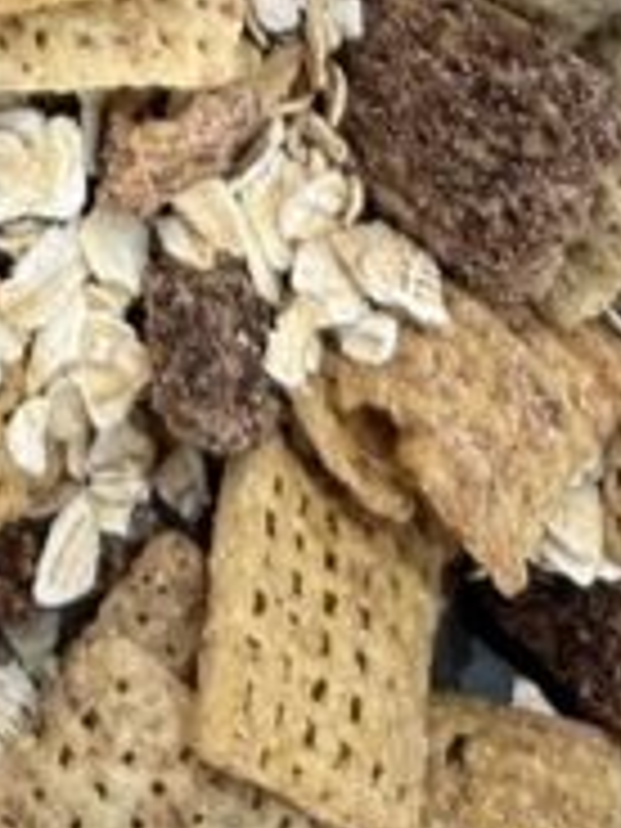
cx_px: -230
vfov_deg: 12.1
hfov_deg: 10.6
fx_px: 3253
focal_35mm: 136
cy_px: -1062
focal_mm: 5.7
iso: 100
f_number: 1.5
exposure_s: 1/60
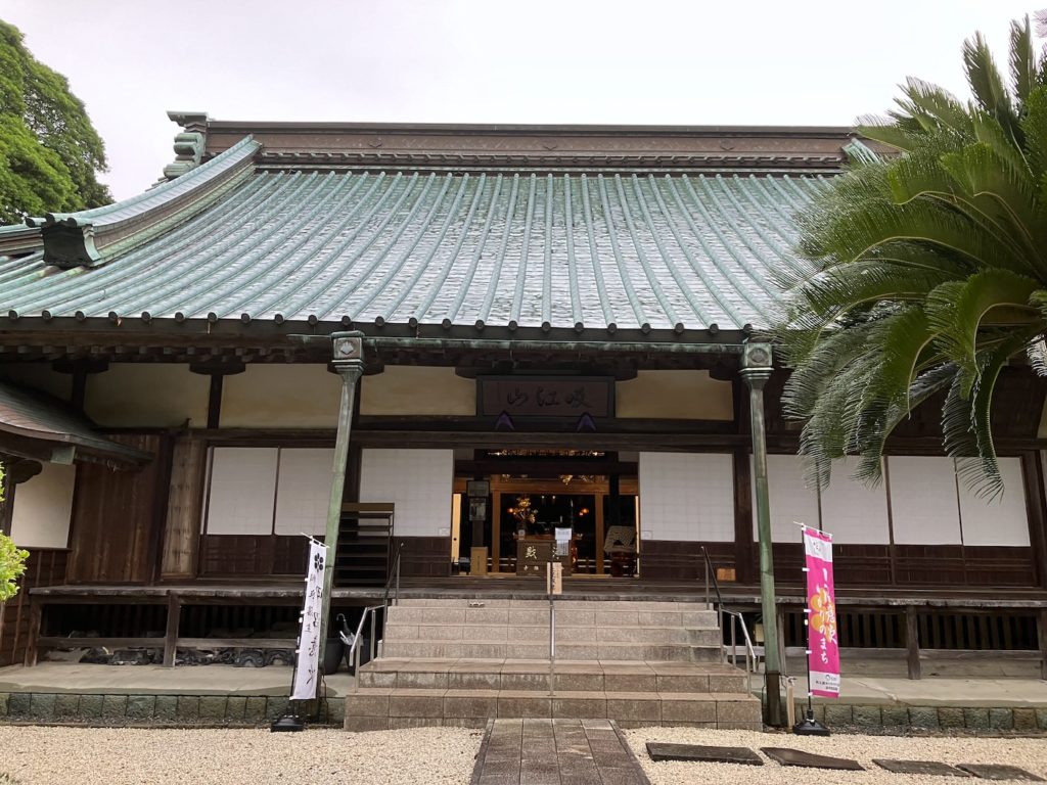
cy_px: 392
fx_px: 847
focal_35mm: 28
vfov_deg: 49.7
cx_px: 524
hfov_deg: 63.4
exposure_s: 1/60
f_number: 1.8
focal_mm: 3.99
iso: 100
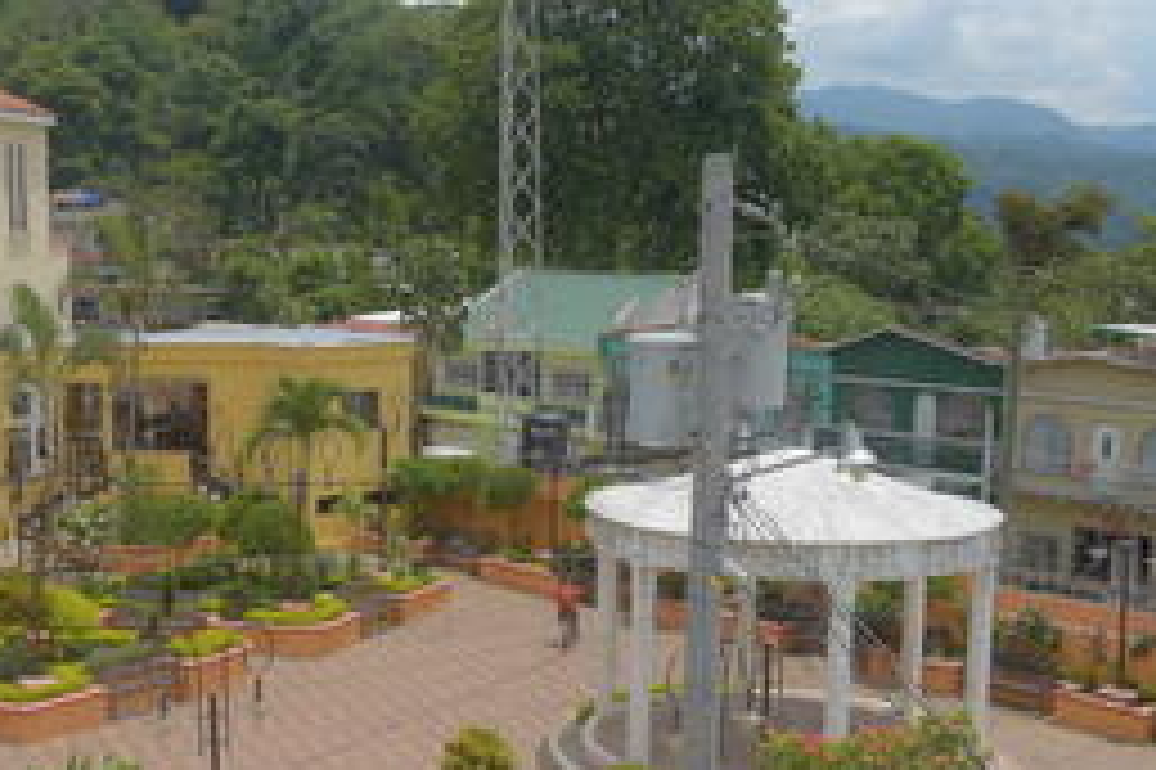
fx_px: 1797
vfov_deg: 24.1
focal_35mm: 56
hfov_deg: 34.6
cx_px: 243
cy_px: 504
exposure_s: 1/250
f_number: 9
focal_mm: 20
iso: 100
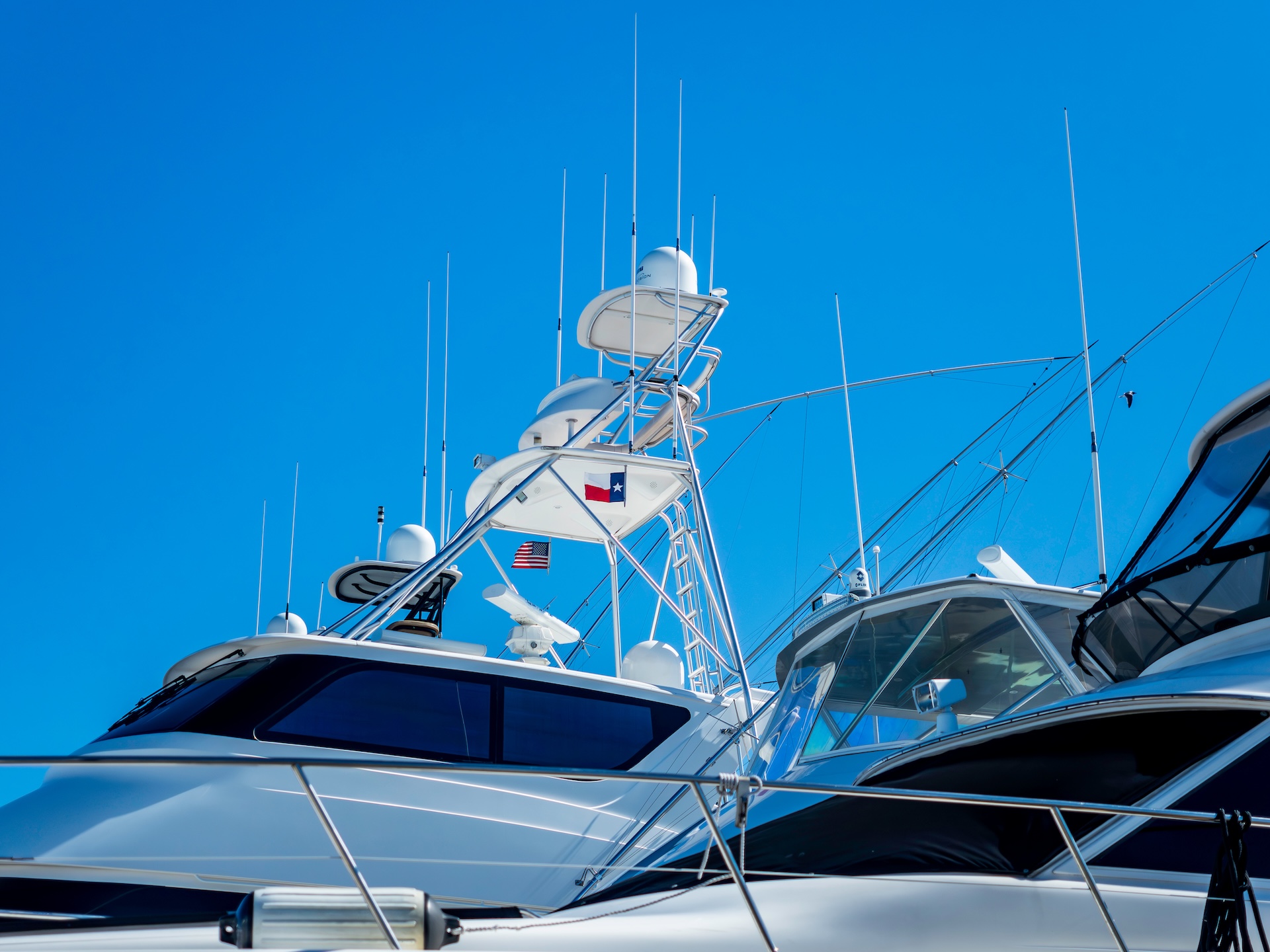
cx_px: 635
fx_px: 2642
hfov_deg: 27.0
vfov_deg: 20.4
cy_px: 476
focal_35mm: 72
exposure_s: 1/1600
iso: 200
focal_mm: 36
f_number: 2.8
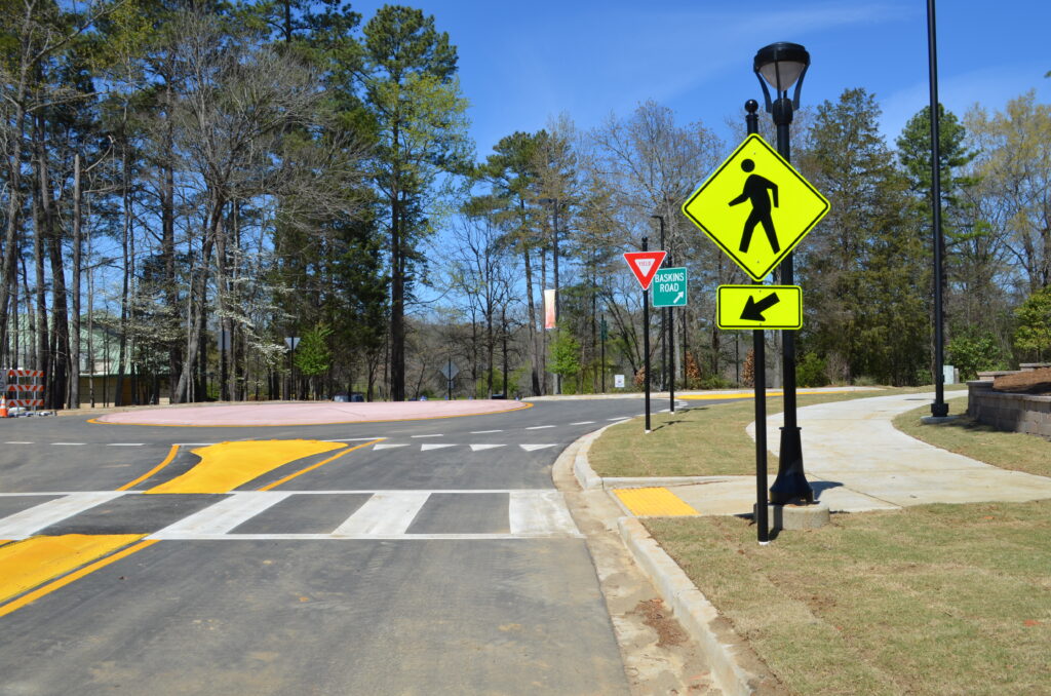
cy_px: 348
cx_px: 526
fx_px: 961
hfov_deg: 57.3
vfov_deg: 39.8
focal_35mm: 33
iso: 100
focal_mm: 22
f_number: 9
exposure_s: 1/320
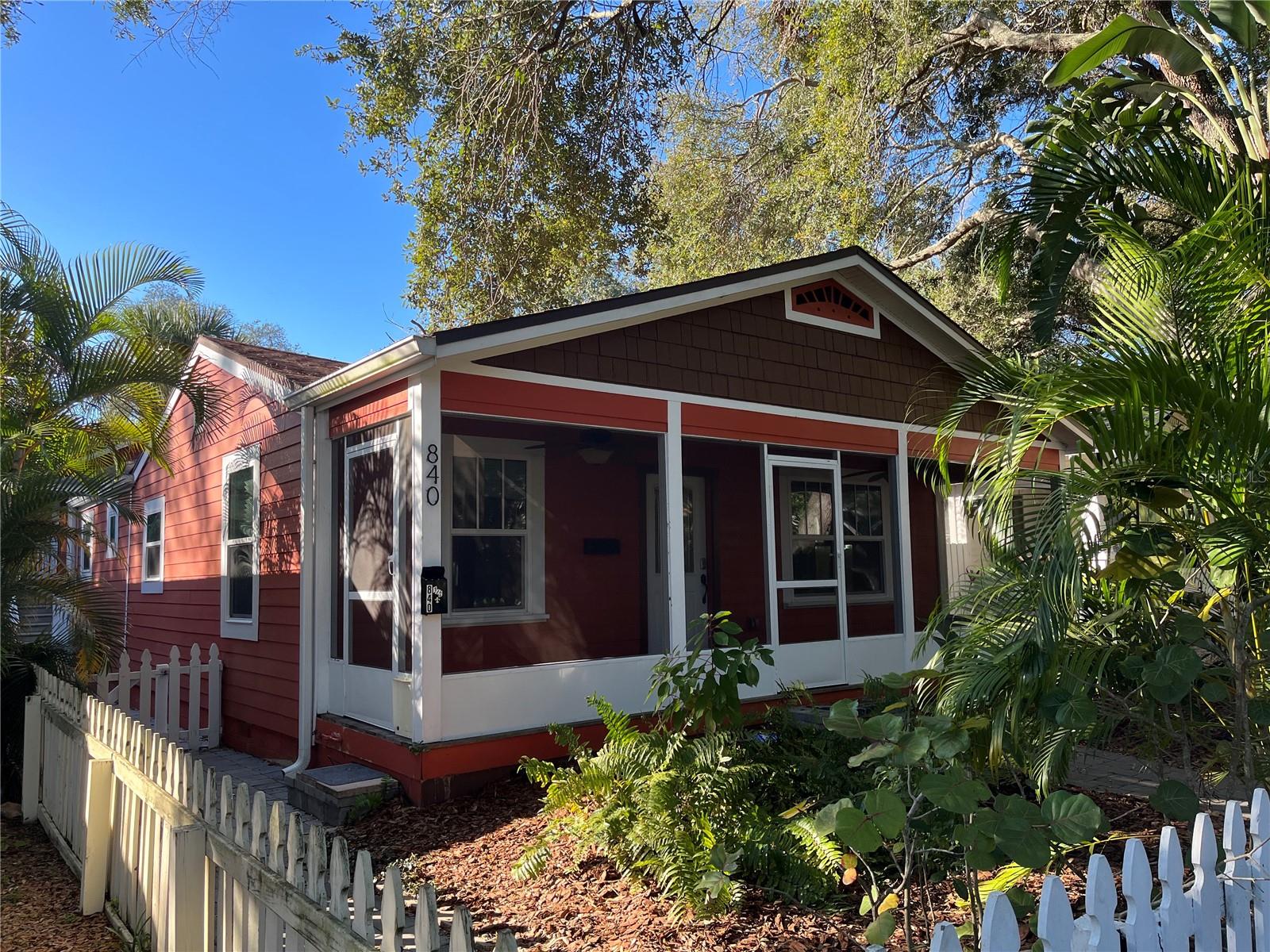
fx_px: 954
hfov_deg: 67.3
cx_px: 635
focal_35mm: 26
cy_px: 476
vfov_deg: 53.1
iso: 50
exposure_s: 1/676
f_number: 1.6
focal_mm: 5.1
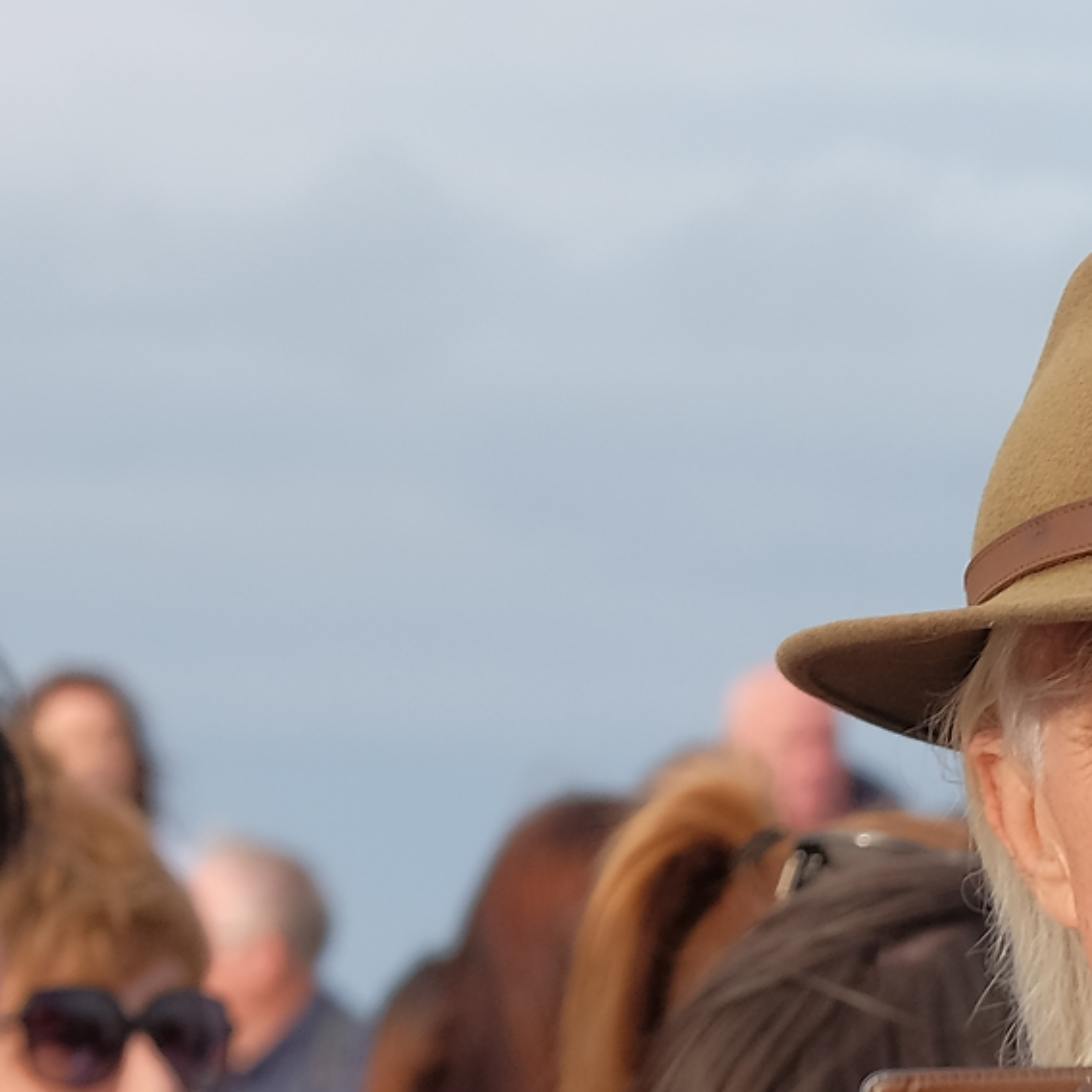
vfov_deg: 4.2
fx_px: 14990
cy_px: 1119
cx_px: 1955
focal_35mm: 420
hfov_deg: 4.1
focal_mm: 77.9
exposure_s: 1/180
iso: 200
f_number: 7.1
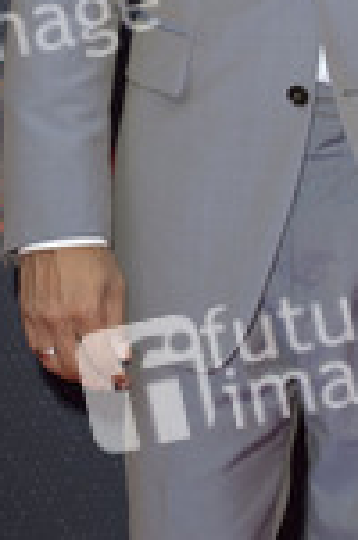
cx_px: 365
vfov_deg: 9.8
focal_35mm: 207
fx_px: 3102
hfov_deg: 6.6
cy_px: -168
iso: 400
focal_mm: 78
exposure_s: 1/250
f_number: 6.3
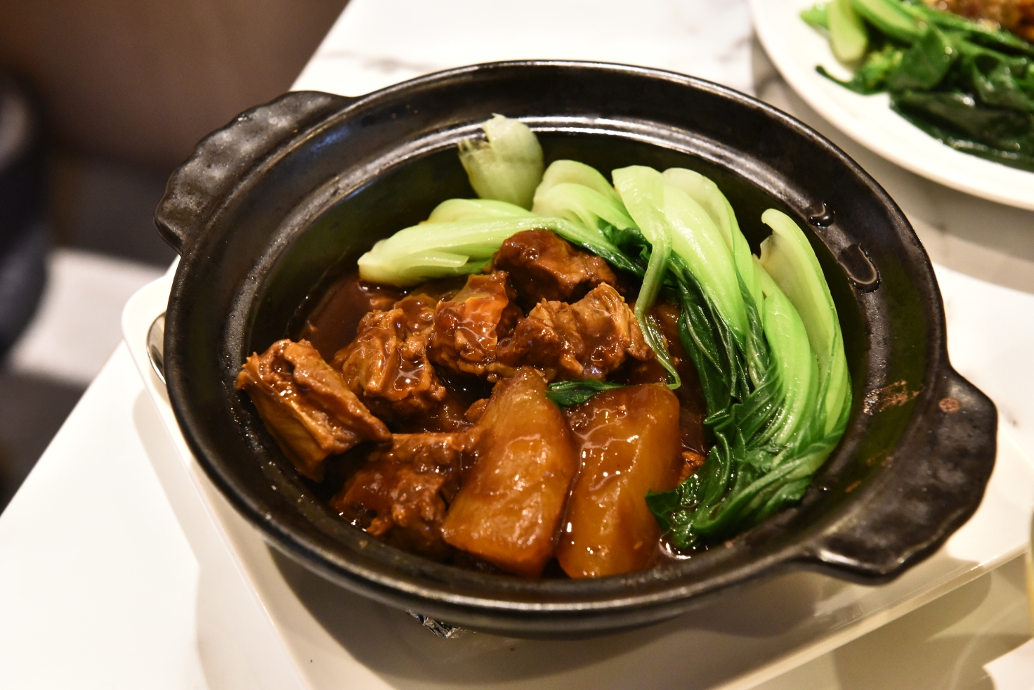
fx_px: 2011
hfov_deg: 28.8
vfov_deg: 19.5
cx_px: 517
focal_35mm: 70
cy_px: 345
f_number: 8
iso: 6400
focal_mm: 70
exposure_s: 1/100
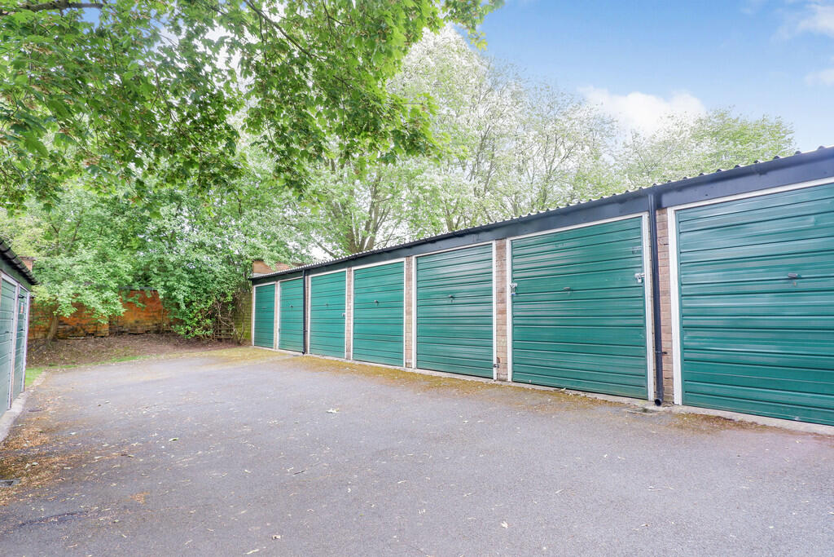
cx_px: 417
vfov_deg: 55.1
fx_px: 533
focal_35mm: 23
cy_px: 278
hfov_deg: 76.1
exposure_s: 1/25
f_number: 7.1
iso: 250
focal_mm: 15
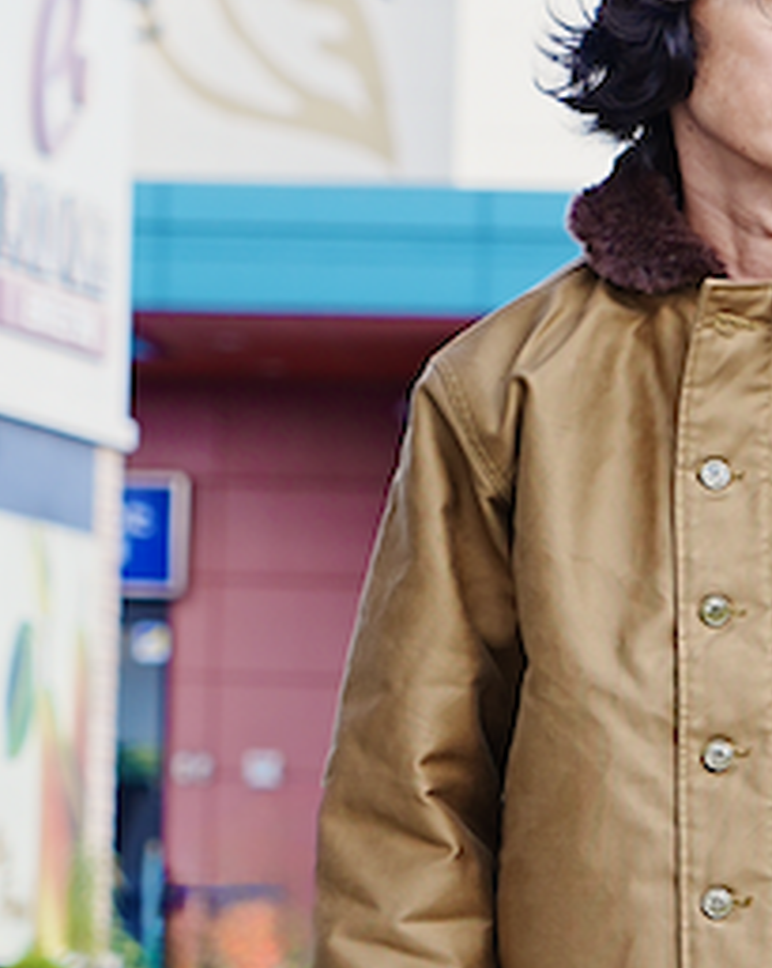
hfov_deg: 3.9
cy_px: 840
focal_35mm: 398
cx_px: 908
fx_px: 11387
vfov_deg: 4.9
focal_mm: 85
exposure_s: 1/160
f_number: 5
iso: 100
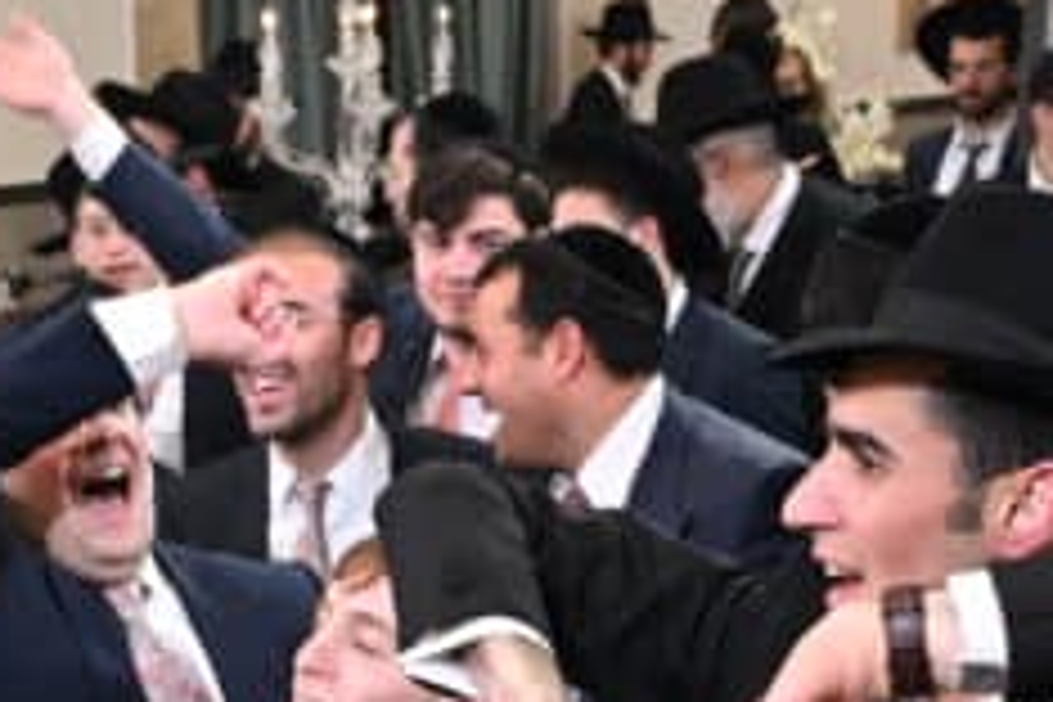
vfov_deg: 12.4
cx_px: 81
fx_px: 3071
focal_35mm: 105
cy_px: 1069
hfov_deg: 19.1
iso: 2500
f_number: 5.6
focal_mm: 24
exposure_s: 1/200
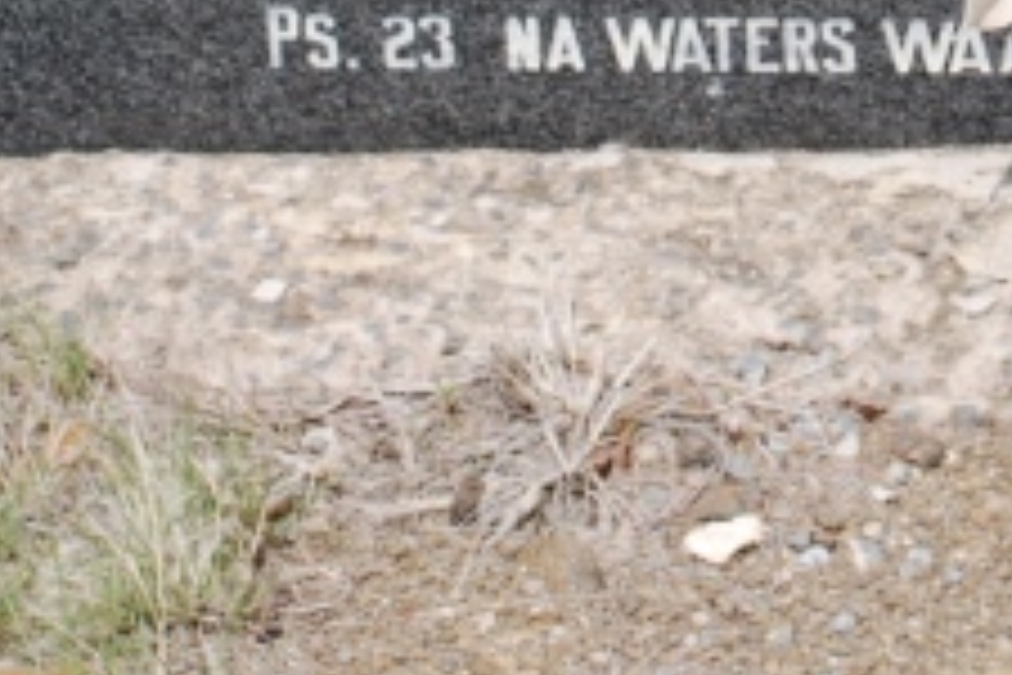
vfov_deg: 6.1
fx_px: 6156
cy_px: -596
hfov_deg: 9.3
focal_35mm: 219
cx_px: 1070
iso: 100
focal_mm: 32
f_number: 8
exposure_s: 1/250
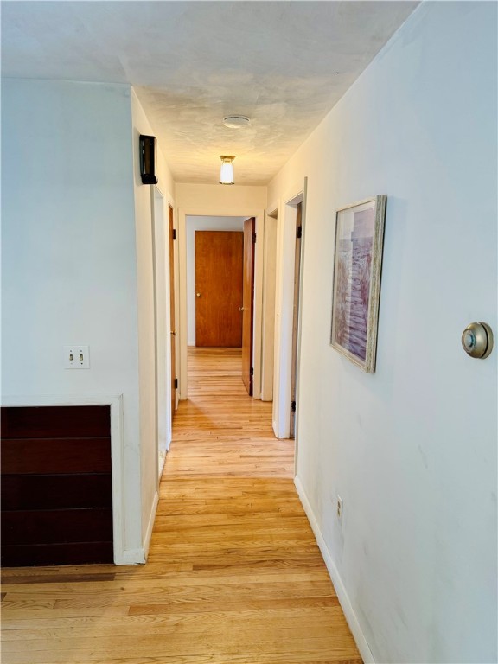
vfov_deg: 71.6
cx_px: 249
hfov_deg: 56.8
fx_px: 460
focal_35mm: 24
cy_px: 332
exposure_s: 1/60
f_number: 1.78
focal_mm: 6.76
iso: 200
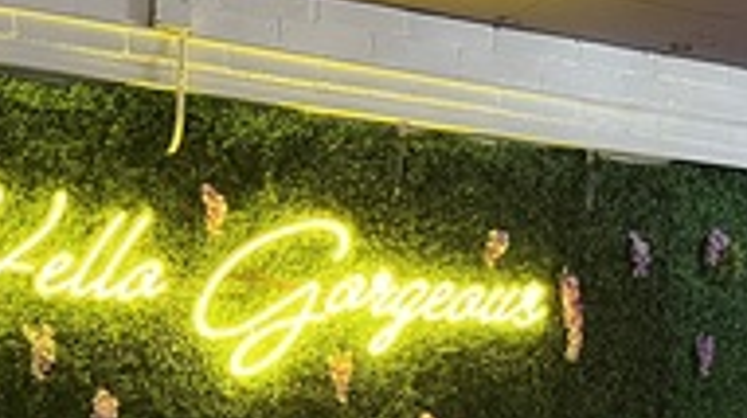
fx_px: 1761
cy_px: 590
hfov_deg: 22.5
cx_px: 833
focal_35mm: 89
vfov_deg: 13.0
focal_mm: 5.1
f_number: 1.6
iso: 500
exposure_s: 1/40
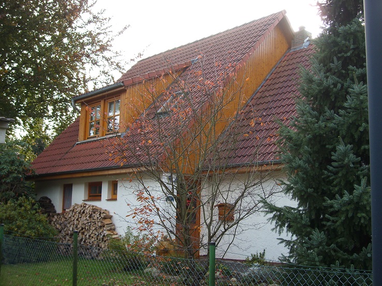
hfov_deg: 43.0
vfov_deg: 32.9
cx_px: 191
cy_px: 143
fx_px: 485
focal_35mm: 44
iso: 50
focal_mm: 7.43
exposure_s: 1/239
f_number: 3.1
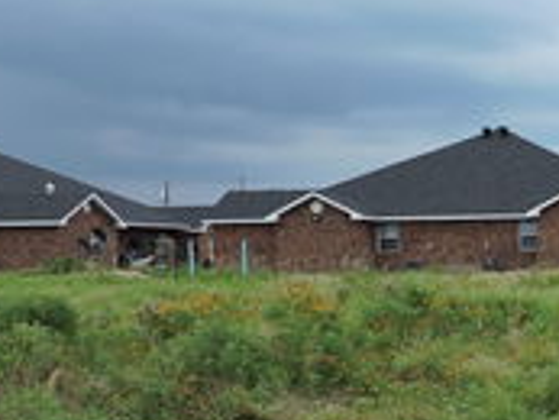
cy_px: 336
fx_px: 1147
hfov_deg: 24.7
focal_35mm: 71
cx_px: 675
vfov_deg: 20.5
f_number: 3
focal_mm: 4.3
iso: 100
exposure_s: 1/800
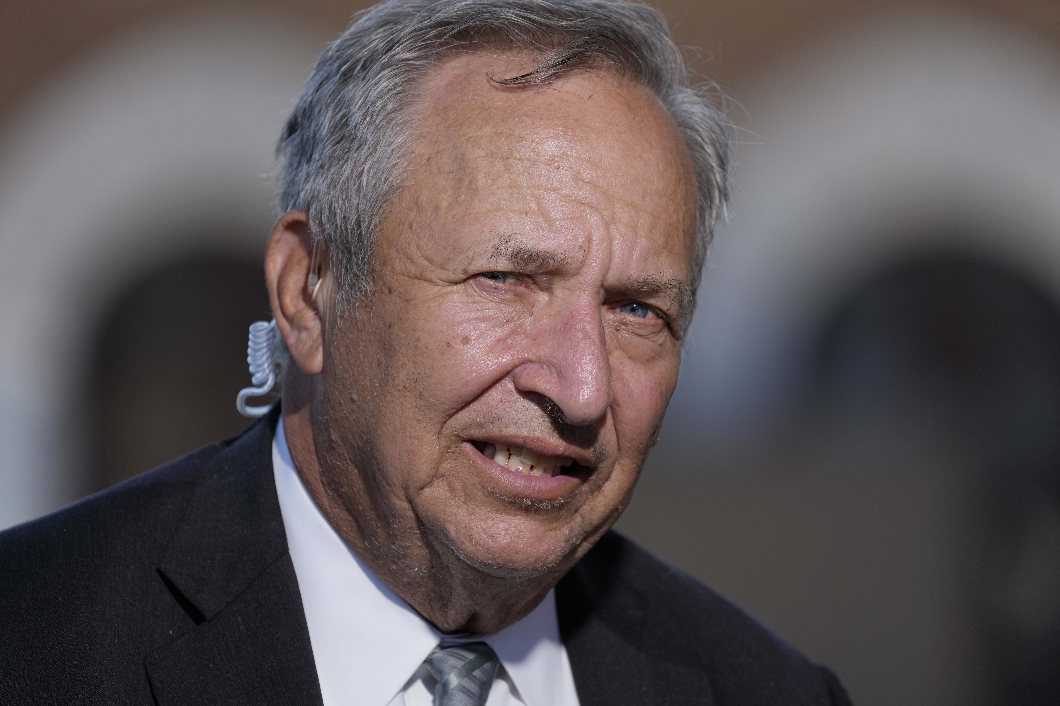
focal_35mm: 400
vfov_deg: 3.4
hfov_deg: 5.2
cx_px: 530
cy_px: 353
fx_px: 11777
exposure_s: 1/1000
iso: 250
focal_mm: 400
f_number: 5.6
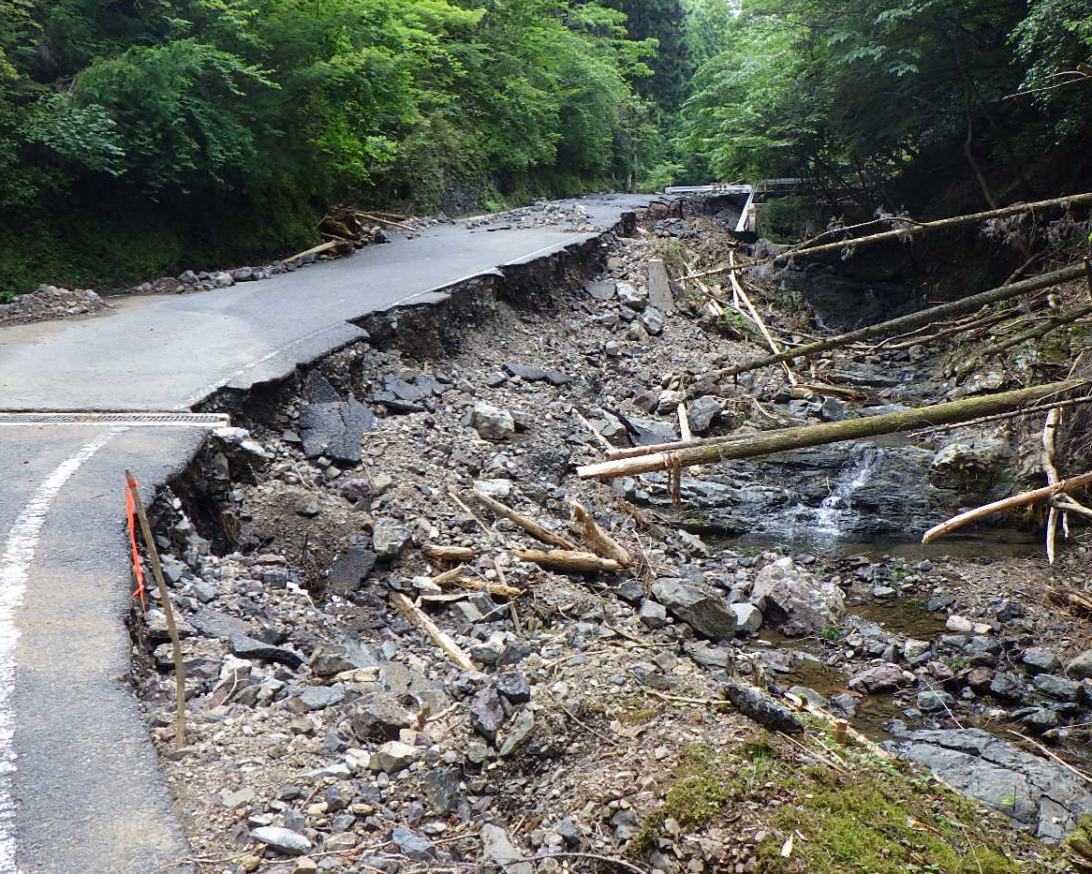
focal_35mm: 30
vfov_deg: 48.5
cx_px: 574
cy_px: 437
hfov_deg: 58.7
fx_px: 970
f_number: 3.5
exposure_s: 1/100
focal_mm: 5
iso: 125
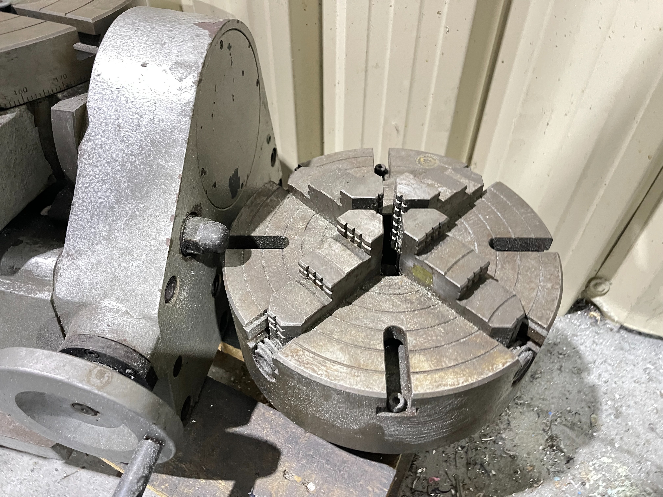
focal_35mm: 26
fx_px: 498
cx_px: 332
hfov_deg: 67.3
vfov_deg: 53.1
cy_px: 248
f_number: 1.6
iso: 1000
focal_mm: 5.1
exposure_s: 1/25
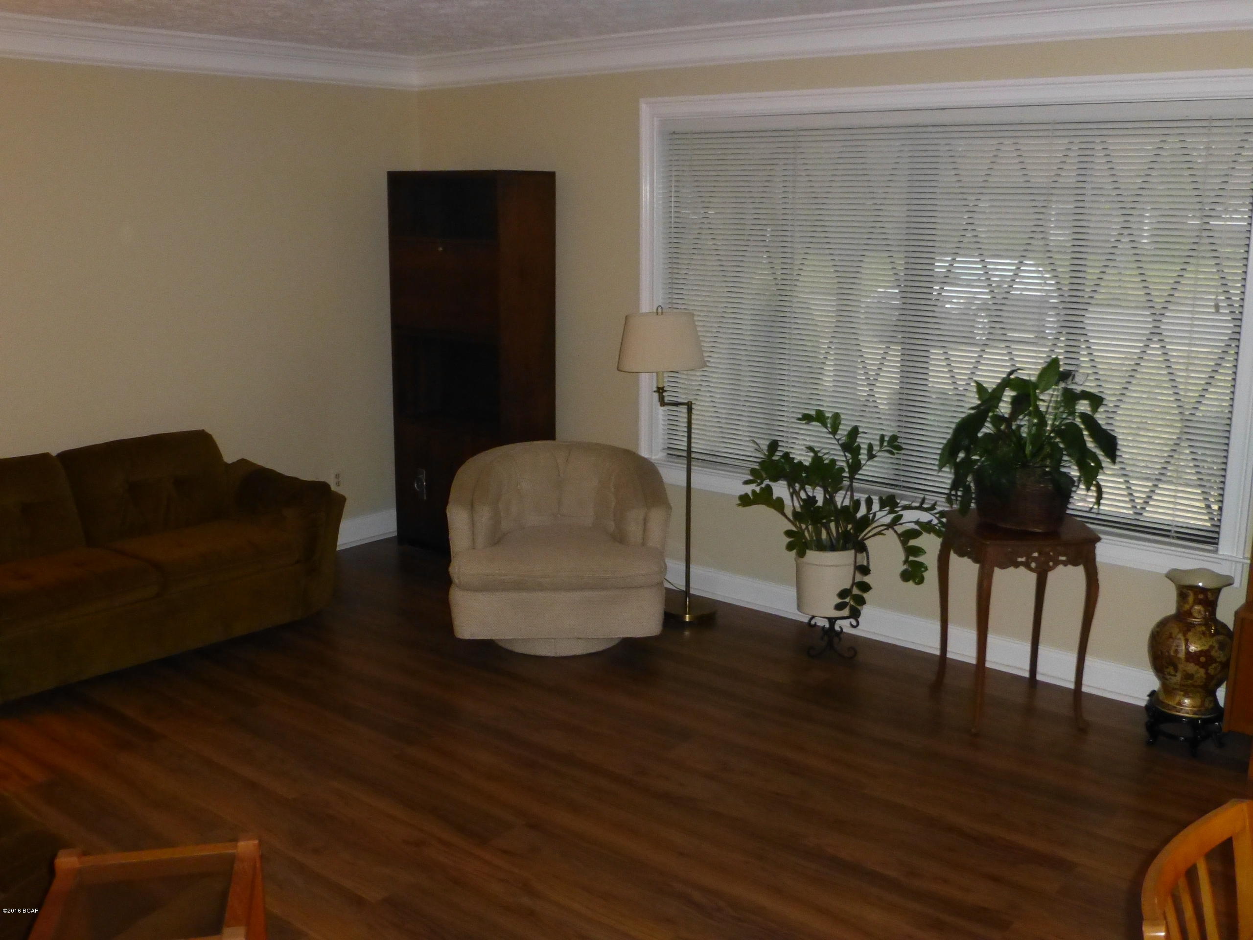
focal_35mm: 34
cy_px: 470
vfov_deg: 41.8
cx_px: 626
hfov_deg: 54.0
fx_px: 1231
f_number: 3.7
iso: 800
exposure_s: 1/60
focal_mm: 6.1
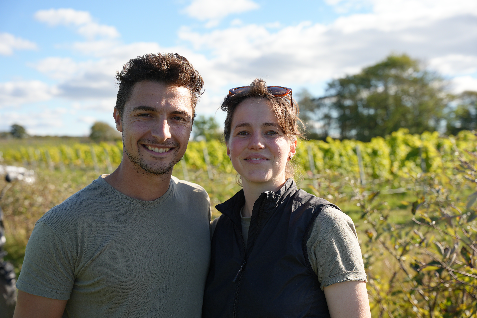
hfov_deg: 41.4
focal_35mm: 48
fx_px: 631
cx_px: 238
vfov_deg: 28.3
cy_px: 159
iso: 100
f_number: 4.5
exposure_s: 1/500
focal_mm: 47.6
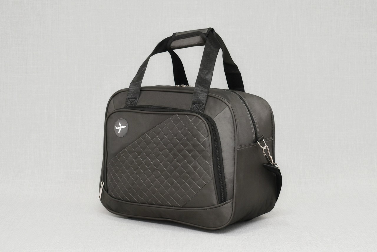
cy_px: 126
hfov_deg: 31.9
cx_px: 188
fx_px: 660
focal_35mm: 63
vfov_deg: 21.6
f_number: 5.6
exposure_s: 1/60
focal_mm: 42
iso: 100
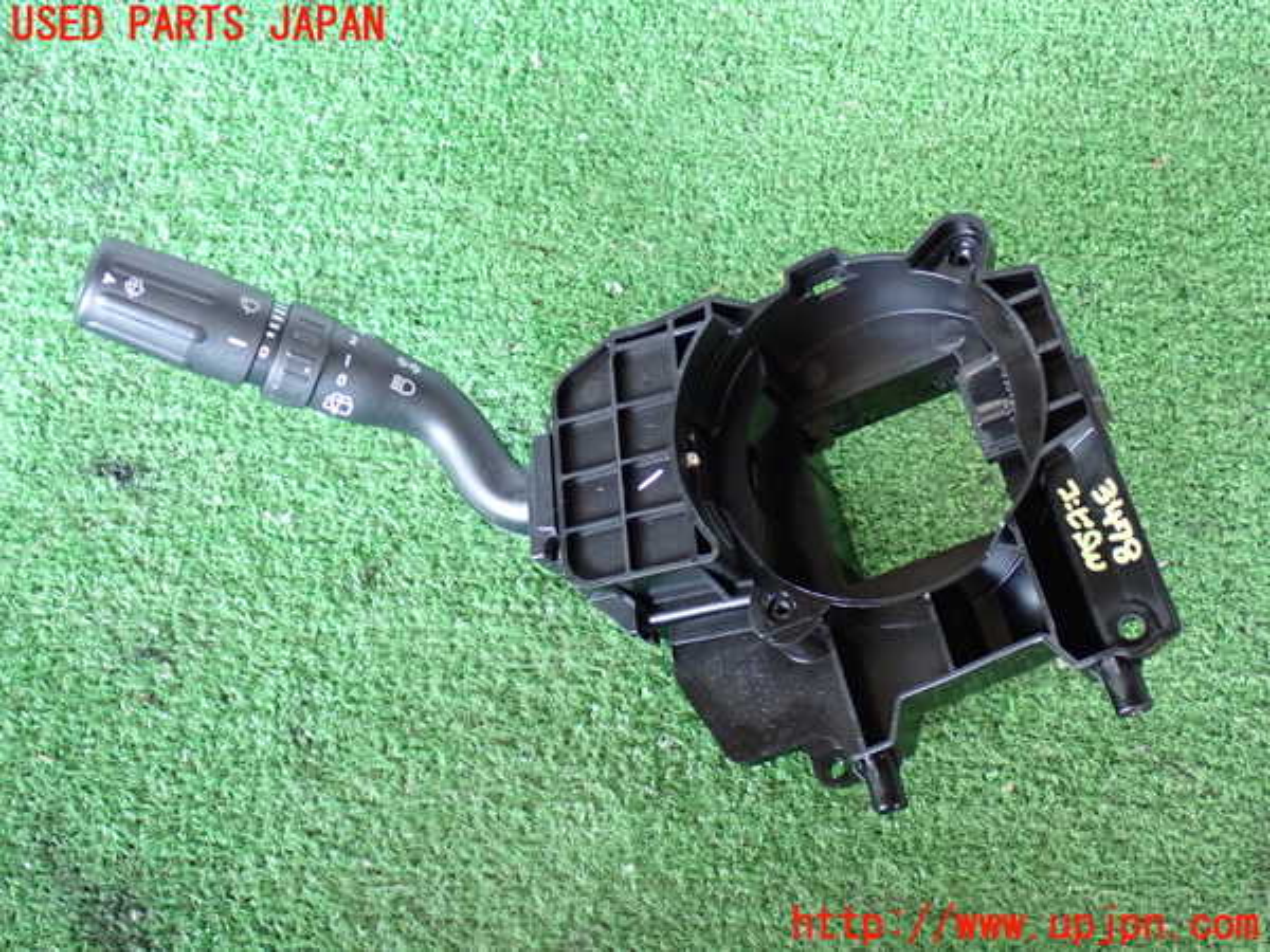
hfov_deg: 42.9
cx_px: 635
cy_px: 476
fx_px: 1614
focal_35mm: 44
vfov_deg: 32.9
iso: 800
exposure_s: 1/25
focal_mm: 7.84
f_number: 2.9
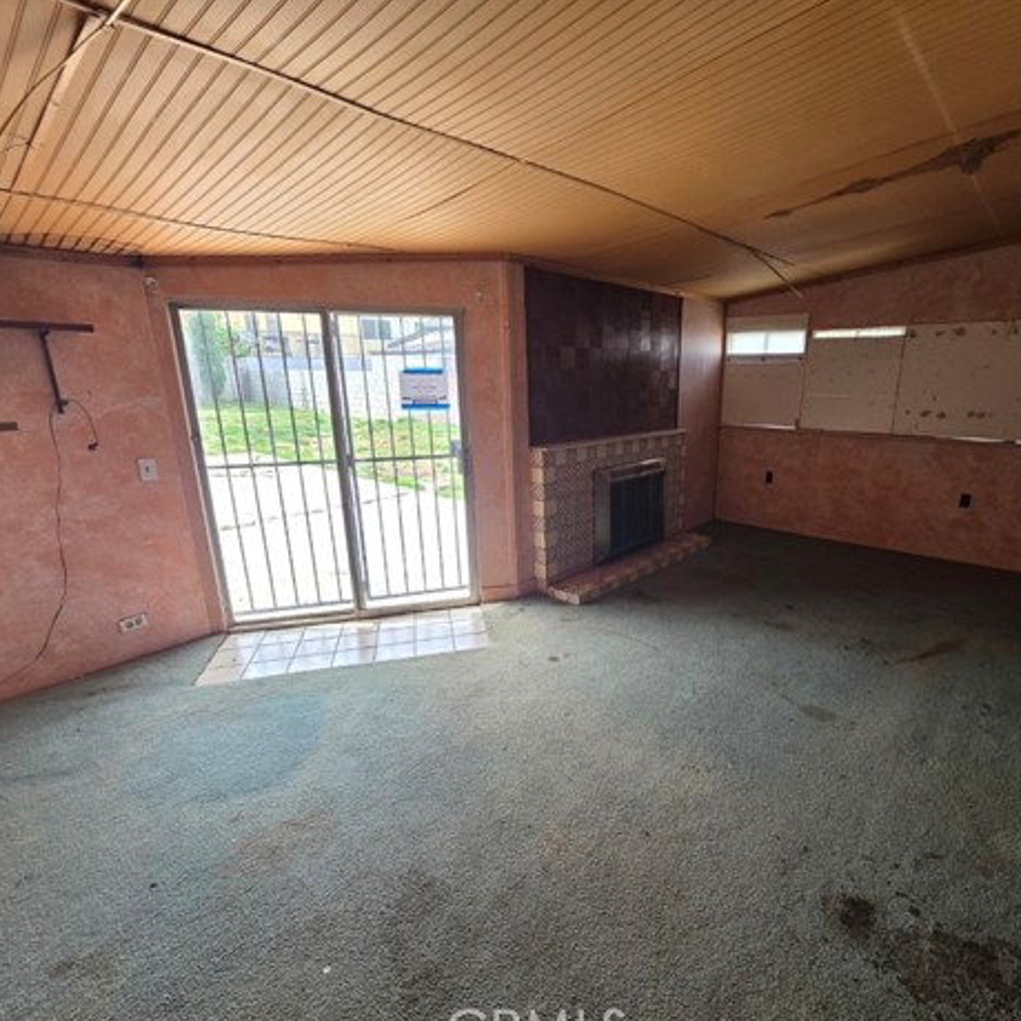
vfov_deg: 87.4
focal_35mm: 16
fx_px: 534
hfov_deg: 86.6
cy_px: 528
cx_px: 602
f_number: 1.9
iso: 64
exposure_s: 1/120
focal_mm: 2.2
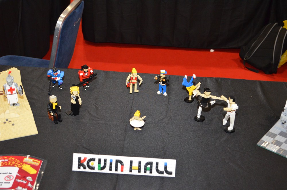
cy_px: 95
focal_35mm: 48
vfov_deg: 27.9
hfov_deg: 41.2
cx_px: 144
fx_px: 382
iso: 3200
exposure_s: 1/60
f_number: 4.8
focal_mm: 32
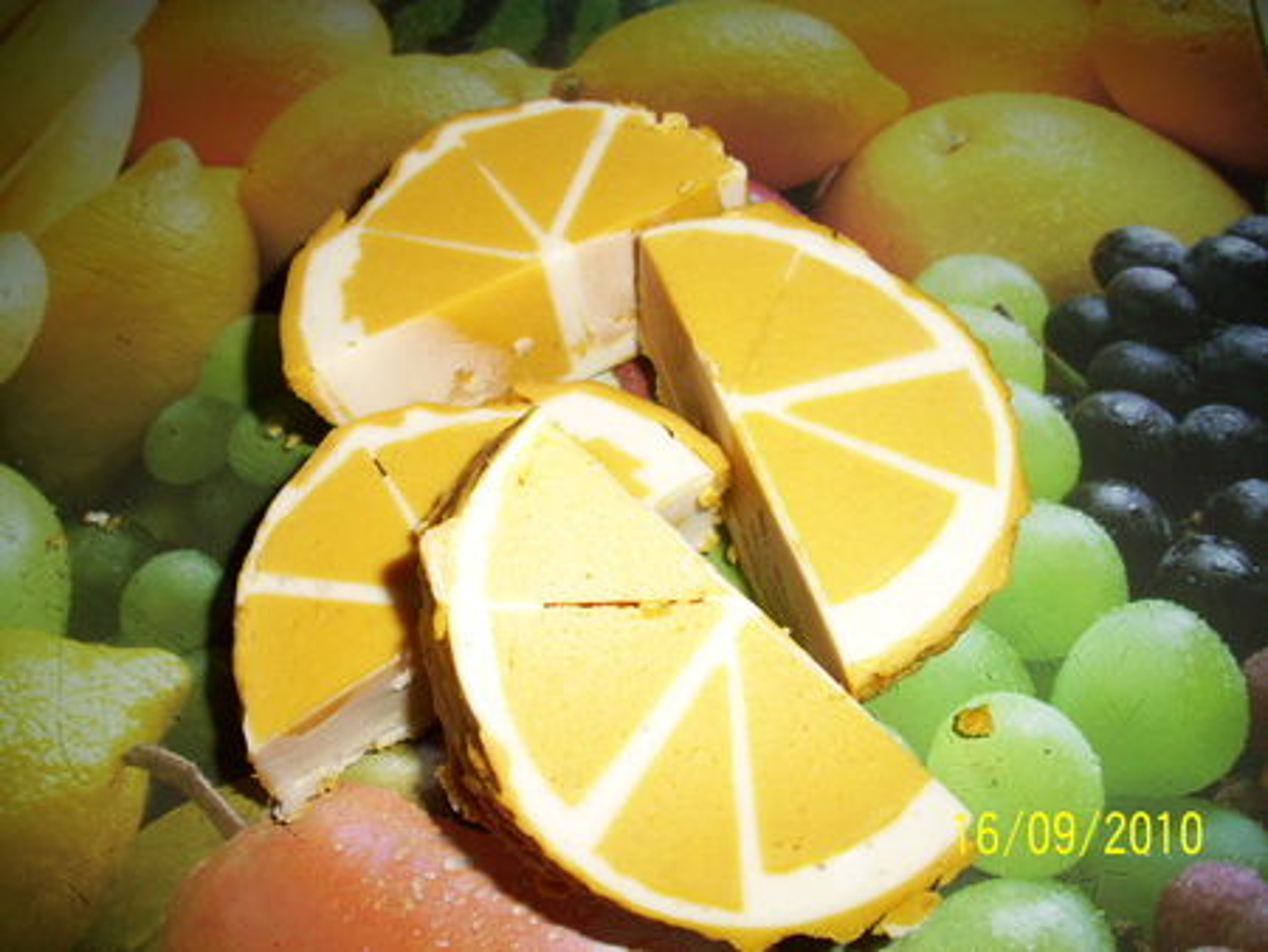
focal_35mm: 32
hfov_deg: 56.8
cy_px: 476
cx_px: 634
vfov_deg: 44.2
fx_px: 1173
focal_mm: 5.7
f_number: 2.9
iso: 80
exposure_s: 1/40
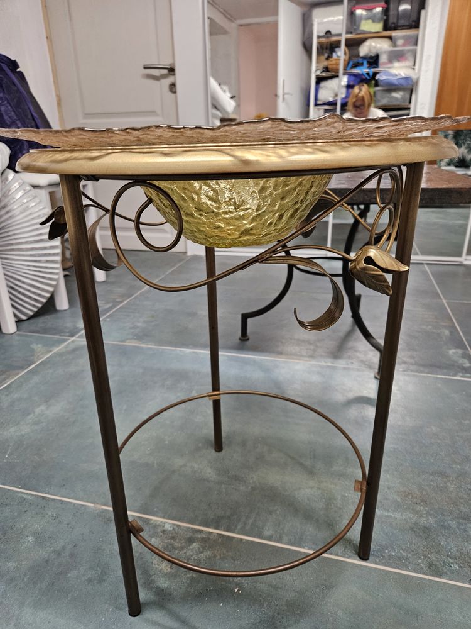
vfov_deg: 73.9
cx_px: 236
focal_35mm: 23
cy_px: 314
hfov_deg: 58.9
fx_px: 417
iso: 640
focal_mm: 5.4
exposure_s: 1/33
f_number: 1.8
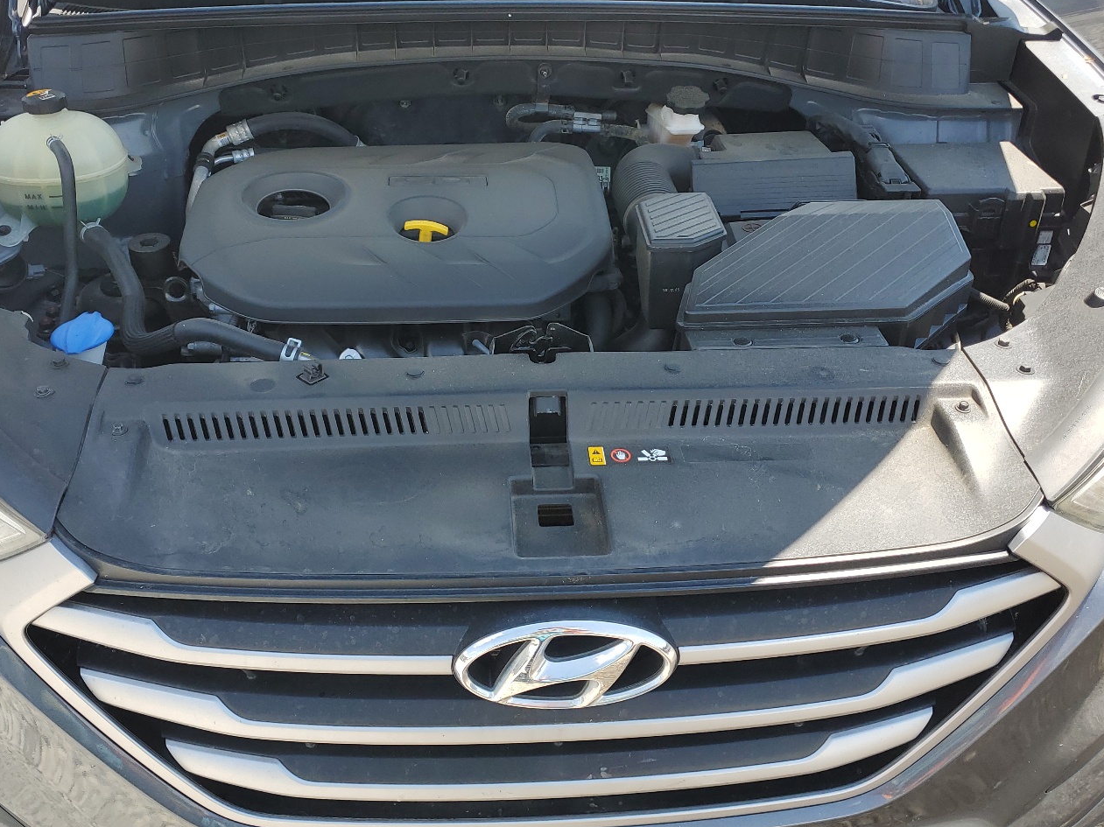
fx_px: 1052
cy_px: 345
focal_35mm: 33
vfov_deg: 42.8
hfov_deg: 55.3
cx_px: 517
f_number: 1.5
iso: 50
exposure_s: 1/833
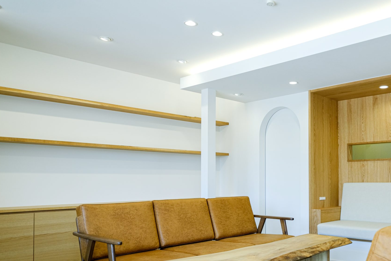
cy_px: 167
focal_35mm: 32
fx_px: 348
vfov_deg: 40.8
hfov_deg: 56.5
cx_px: 280
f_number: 2.8
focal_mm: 14
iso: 200
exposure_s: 1/60
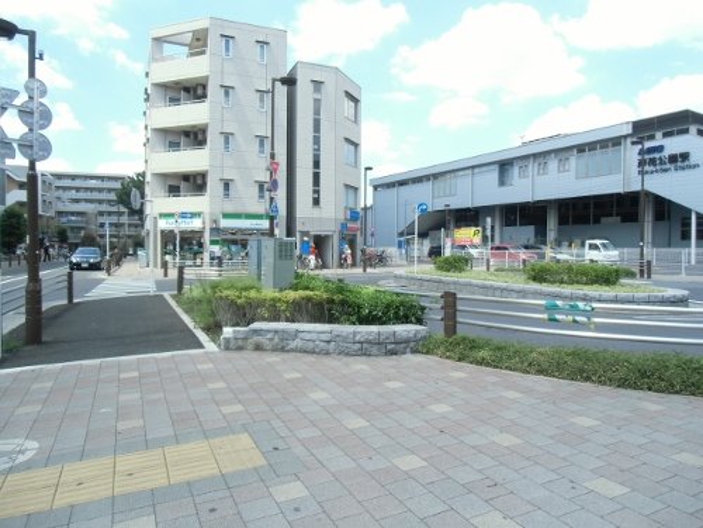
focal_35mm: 24
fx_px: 487
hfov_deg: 71.6
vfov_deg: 56.8
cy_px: 264
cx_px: 352
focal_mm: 4.24
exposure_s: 1/250
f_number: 3
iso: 64
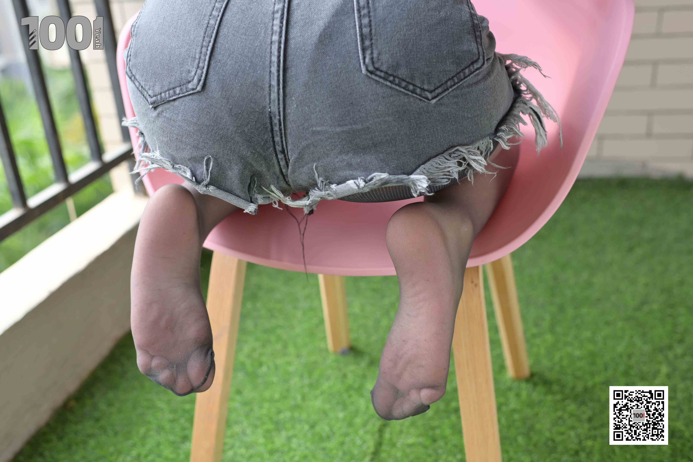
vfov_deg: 37.9
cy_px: 231
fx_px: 674
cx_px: 346
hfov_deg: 54.4
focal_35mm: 35
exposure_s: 1/320
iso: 320
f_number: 3.5
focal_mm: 35
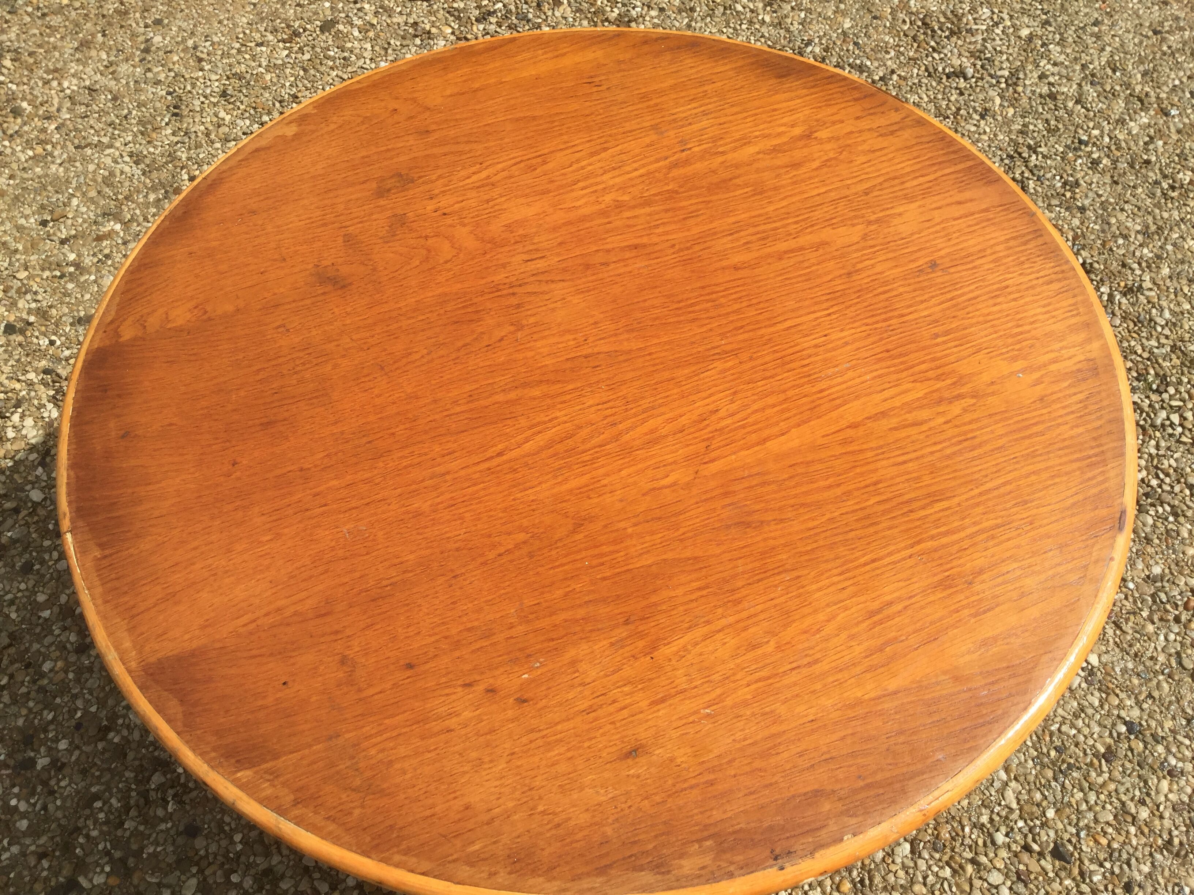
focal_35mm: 31
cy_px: 448
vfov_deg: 45.4
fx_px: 1069
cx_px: 597
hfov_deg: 58.4
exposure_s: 1/1217
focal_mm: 3.3
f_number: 2.4
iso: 25
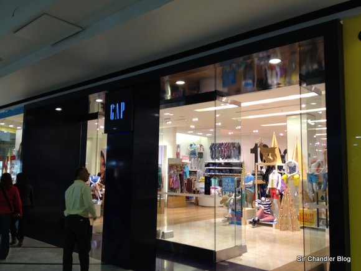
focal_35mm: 35
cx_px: 180
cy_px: 136
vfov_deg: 40.7
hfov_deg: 52.6
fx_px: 365
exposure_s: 1/20
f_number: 2.4
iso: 50
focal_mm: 4.28
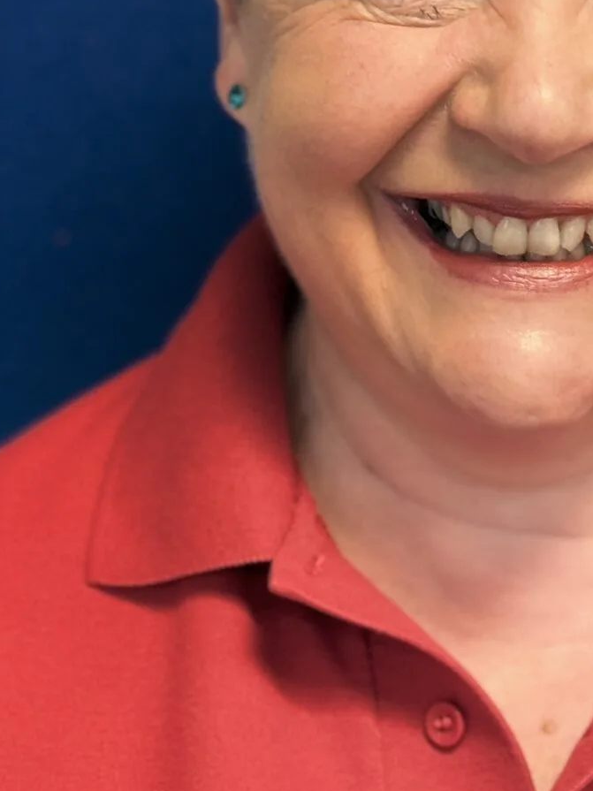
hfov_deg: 14.2
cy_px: 138
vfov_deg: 18.9
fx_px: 2353
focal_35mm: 103
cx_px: 551
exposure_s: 1/33
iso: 200
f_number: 1.78
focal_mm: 6.76
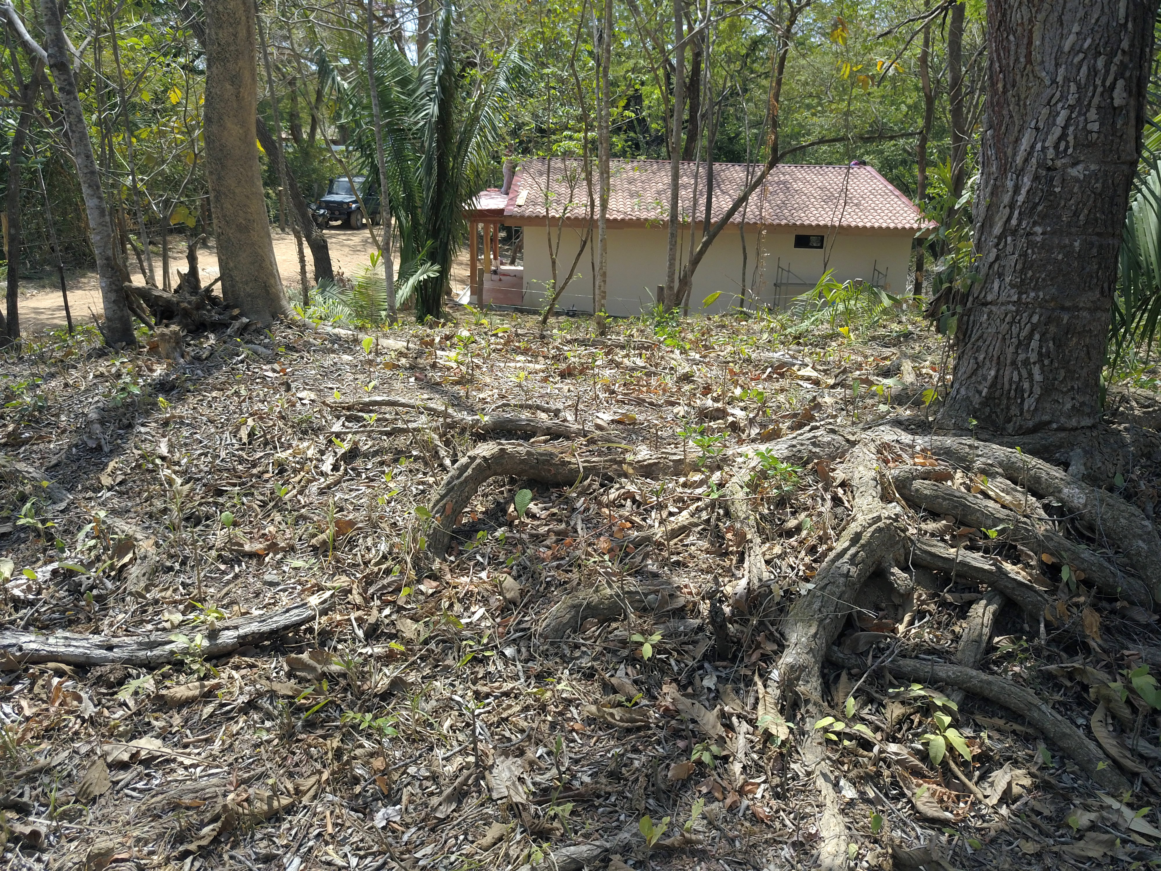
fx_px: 872
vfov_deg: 53.1
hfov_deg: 67.3
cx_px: 580
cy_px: 436
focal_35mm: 26
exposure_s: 1/941
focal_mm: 4.73
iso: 100
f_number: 2.2
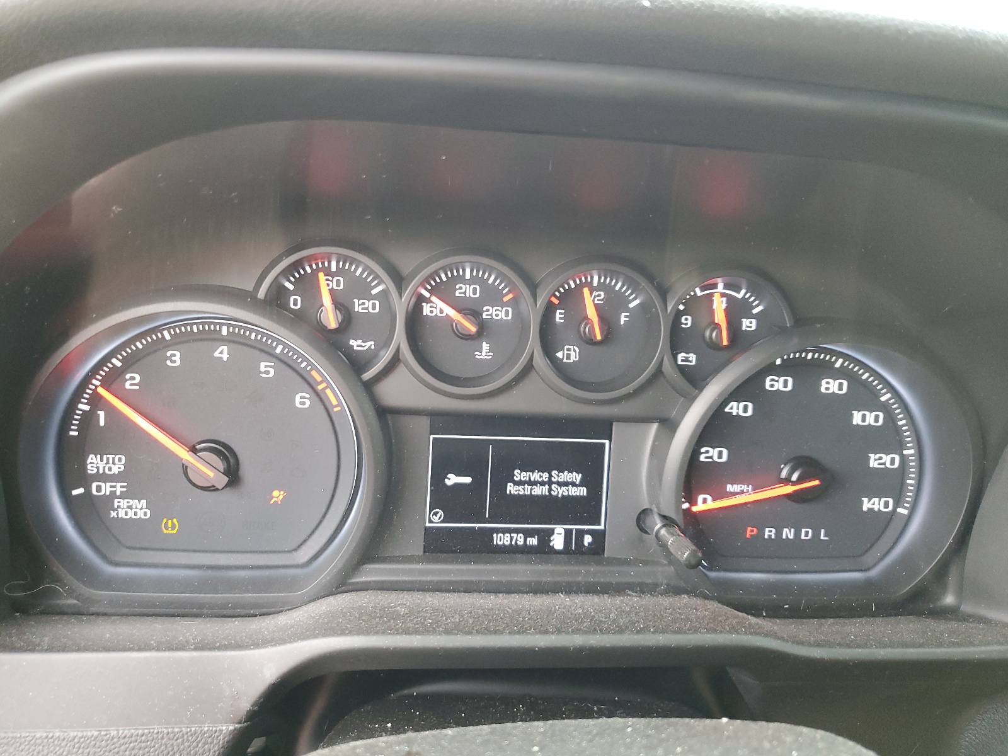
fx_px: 757
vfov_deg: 53.1
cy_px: 378
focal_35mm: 26
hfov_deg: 67.3
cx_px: 504
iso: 188
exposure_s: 1/60.2
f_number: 1.5
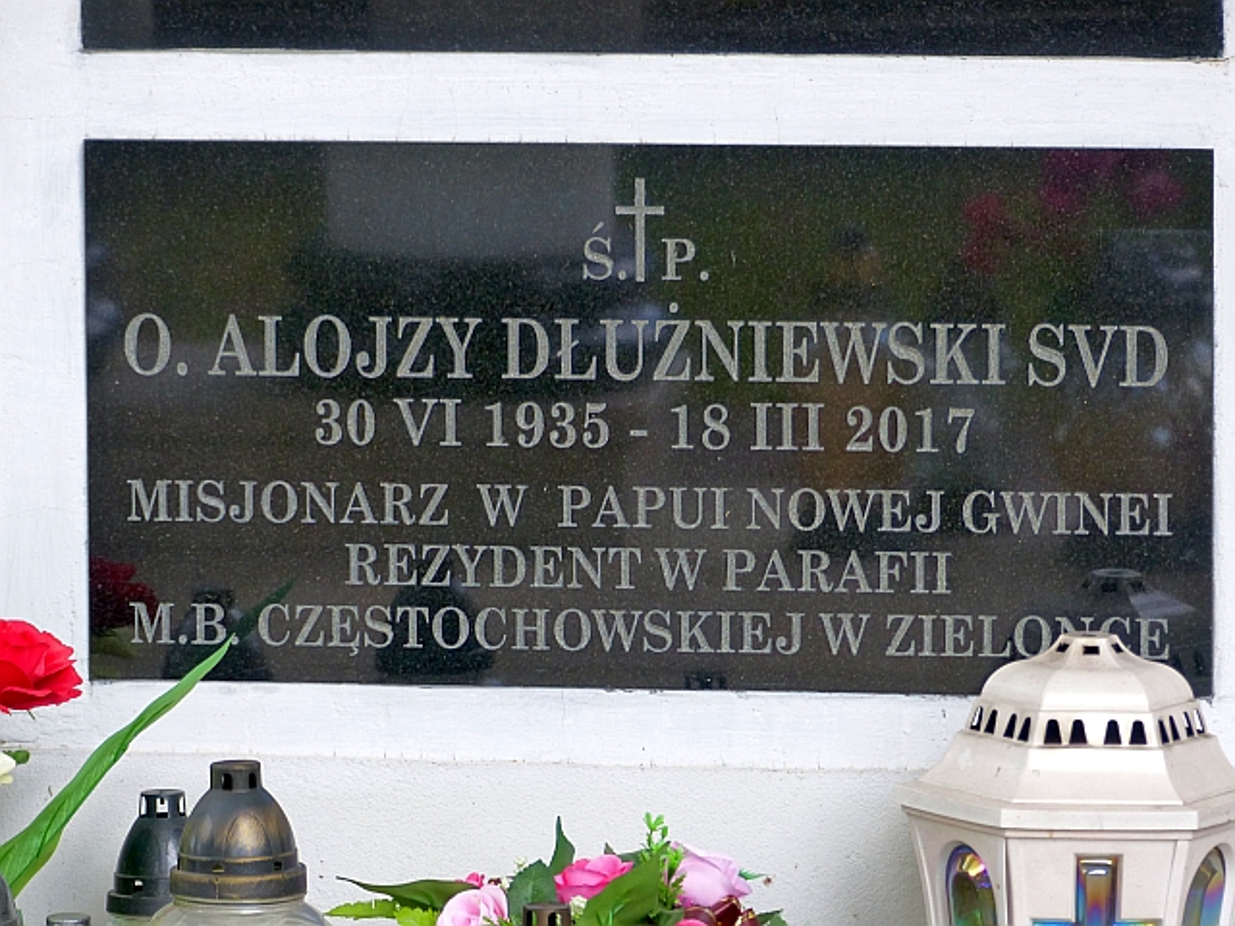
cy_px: 463
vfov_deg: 5.9
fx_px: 9062
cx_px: 618
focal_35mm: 254
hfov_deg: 7.8
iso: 160
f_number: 2.8
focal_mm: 45.7
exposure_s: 1/125
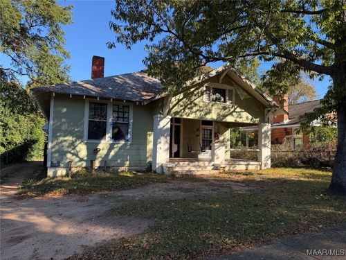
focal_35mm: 24
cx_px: 173
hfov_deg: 71.6
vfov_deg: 56.8
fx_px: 240
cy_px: 130
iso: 100
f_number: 1.78
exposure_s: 1/1464
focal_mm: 6.76
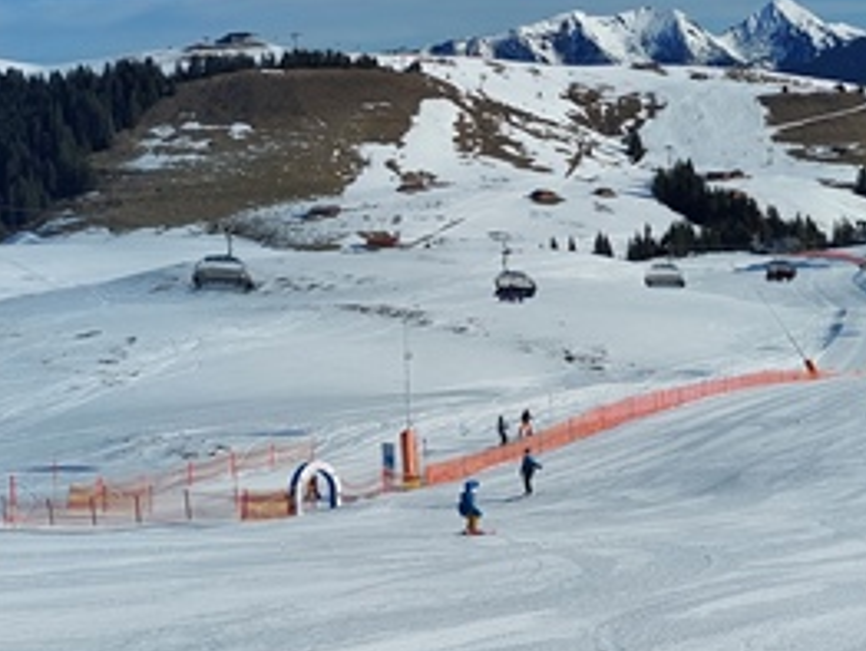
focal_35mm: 61
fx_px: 1527
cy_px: 251
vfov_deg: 24.0
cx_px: 889
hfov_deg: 29.3
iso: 25
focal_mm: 5.23
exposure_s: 1/2562
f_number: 1.8
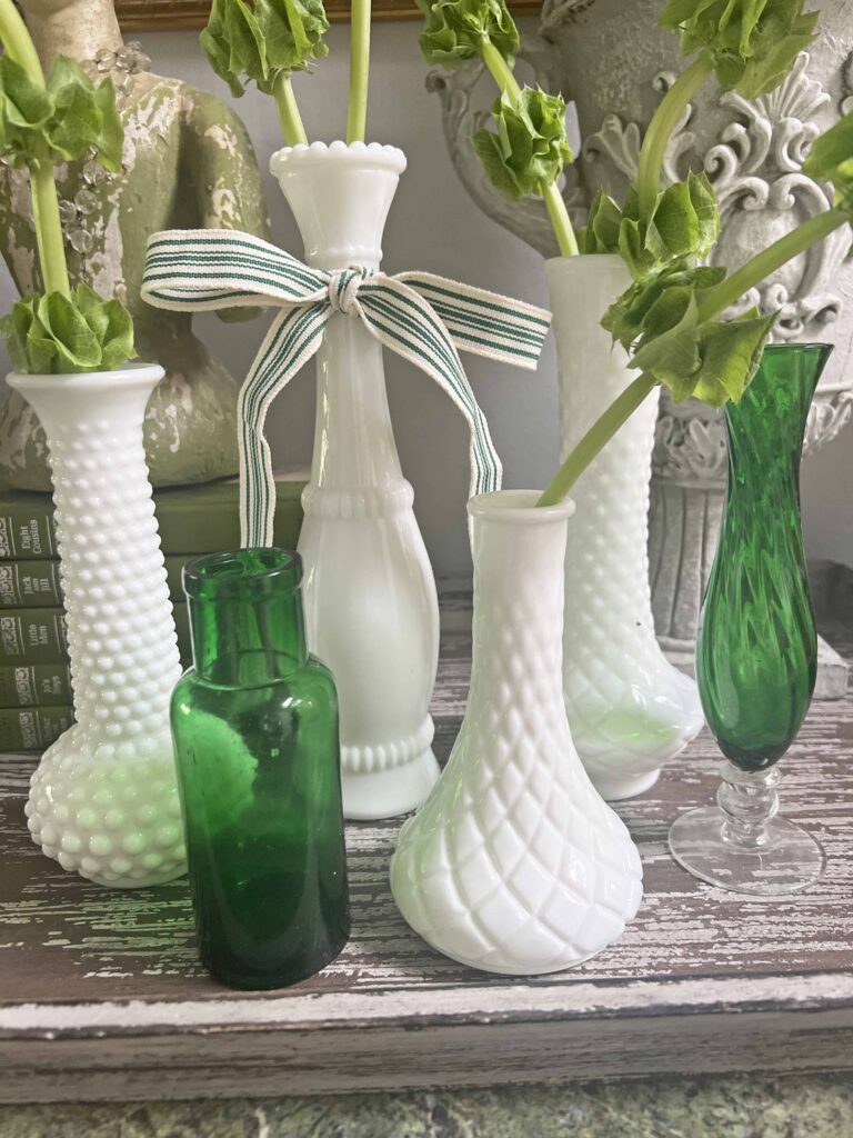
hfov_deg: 53.1
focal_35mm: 26
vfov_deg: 67.3
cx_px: 426
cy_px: 569
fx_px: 854
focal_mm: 5.7
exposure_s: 1/116
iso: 125
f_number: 1.5
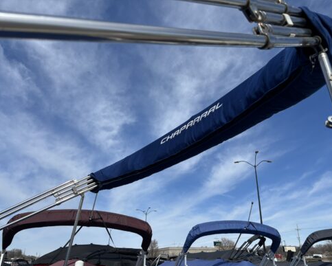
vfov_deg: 51.6
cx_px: 182
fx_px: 275
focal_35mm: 28
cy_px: 137
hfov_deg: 62.0
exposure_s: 1/4854
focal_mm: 5.96
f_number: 1.6
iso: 50
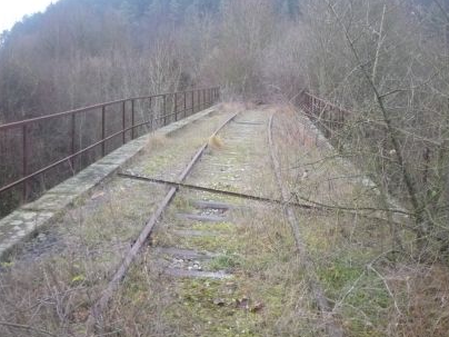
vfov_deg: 37.6
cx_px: 246
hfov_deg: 48.9
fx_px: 493
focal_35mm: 38
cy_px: 142
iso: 400
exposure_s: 1/125
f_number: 3.3
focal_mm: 5.2
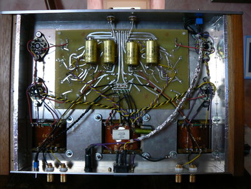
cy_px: 94
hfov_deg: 51.4
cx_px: 126
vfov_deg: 39.7
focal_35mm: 36
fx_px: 261
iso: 100
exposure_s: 1/30
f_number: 2.8
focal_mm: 6
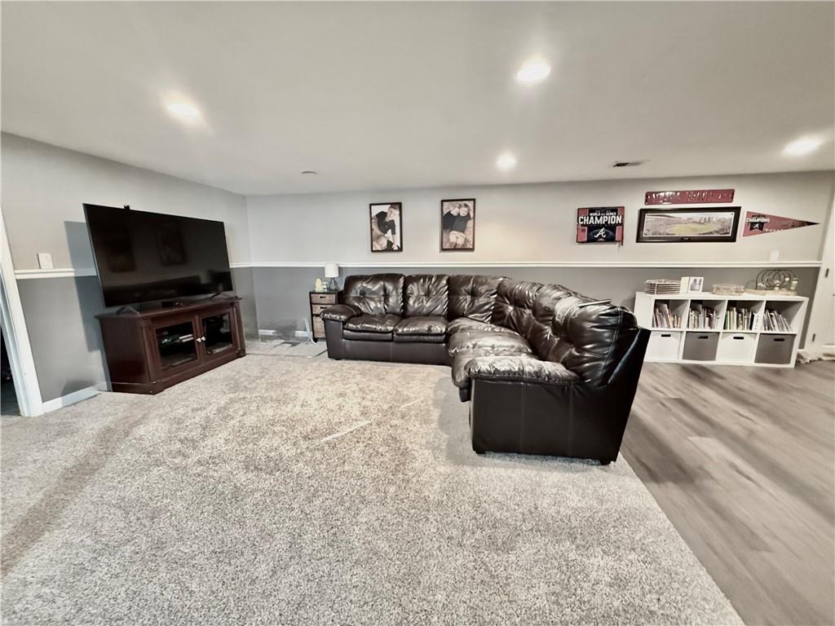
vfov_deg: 85.7
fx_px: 338
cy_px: 313
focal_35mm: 14
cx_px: 418
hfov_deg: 102.1
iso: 2000
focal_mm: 2.22
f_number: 2.2
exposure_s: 1/30
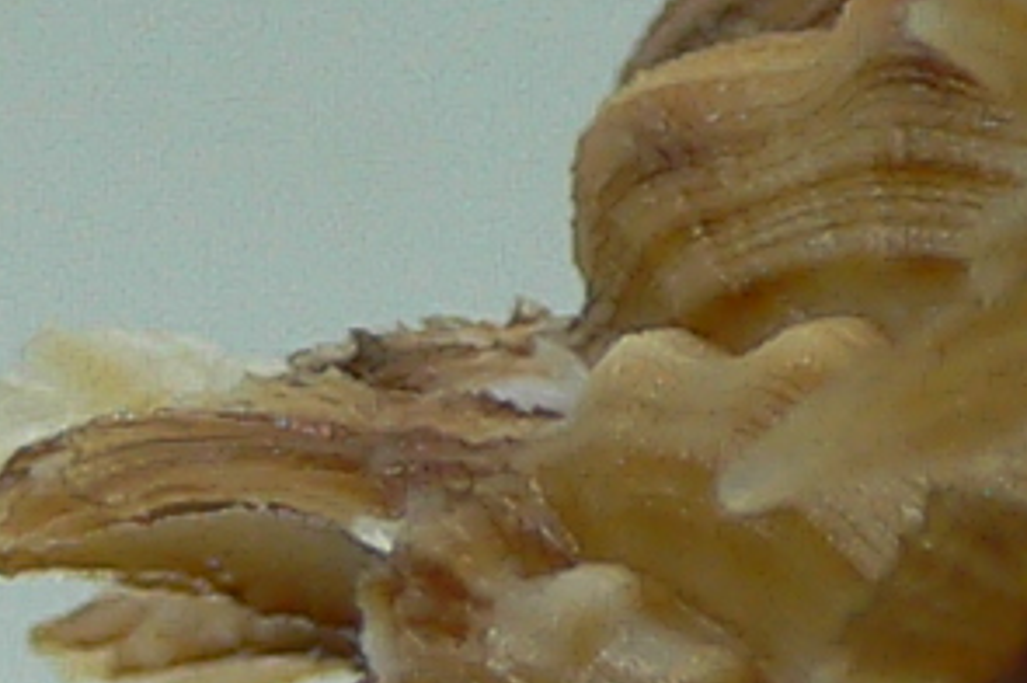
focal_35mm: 249
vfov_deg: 5.5
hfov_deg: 8.1
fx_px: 7095
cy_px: 697
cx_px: 1633
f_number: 2.8
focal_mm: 4.6
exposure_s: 1/80
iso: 80
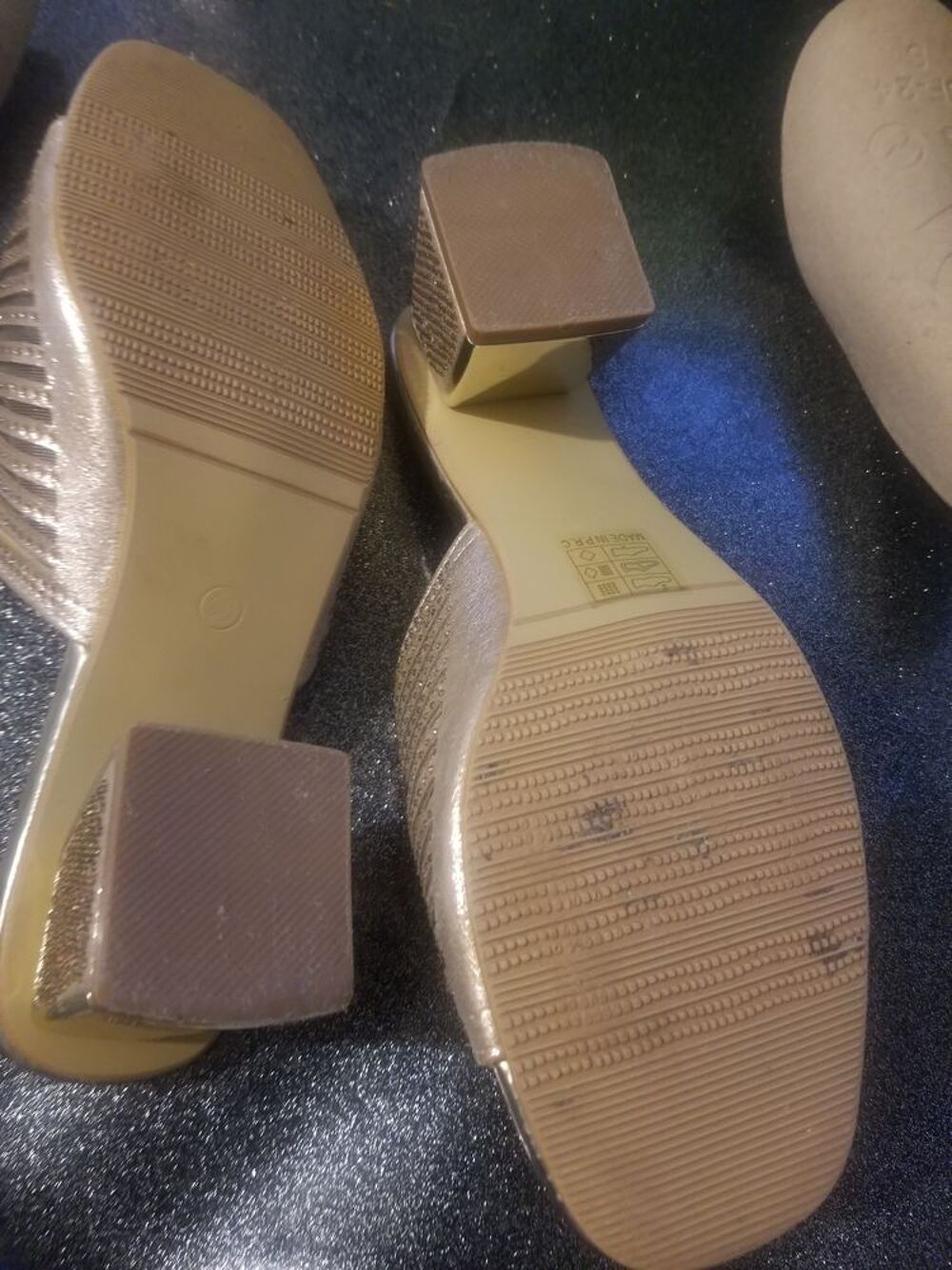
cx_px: 476
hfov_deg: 53.1
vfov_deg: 67.3
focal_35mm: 26
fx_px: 953
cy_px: 635
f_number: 1.7
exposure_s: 1/10
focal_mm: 4.25
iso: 320
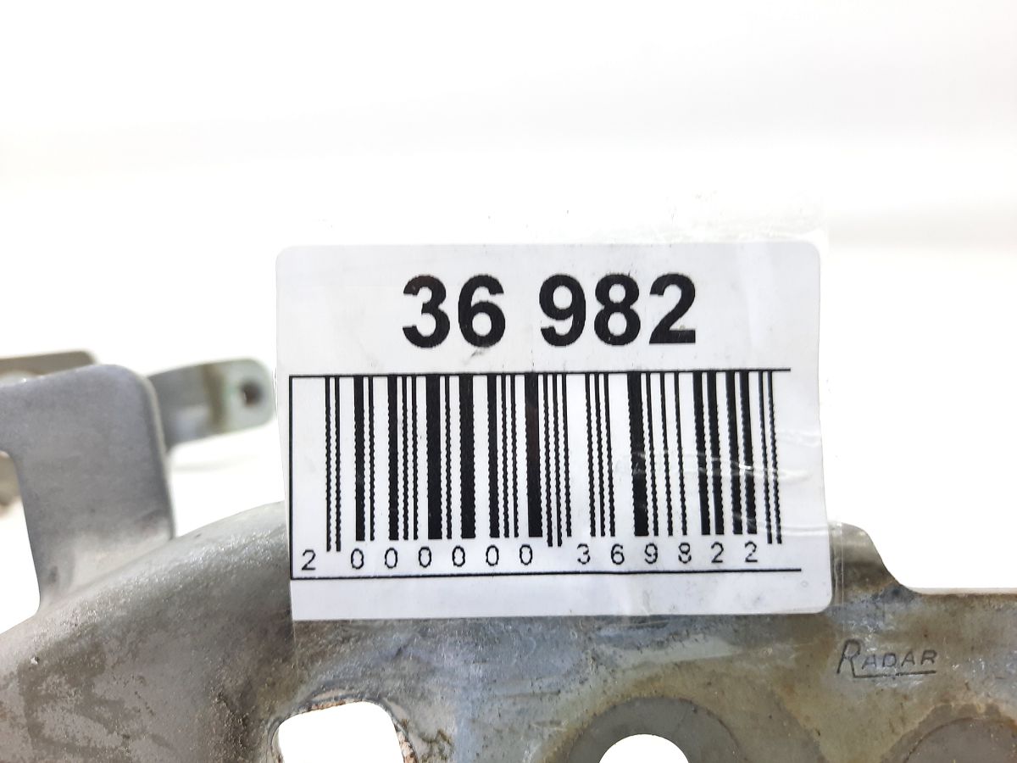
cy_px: 382
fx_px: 734
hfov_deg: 69.4
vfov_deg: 54.9
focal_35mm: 25
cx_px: 508
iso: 160
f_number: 2
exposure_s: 1/50
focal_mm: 4.6
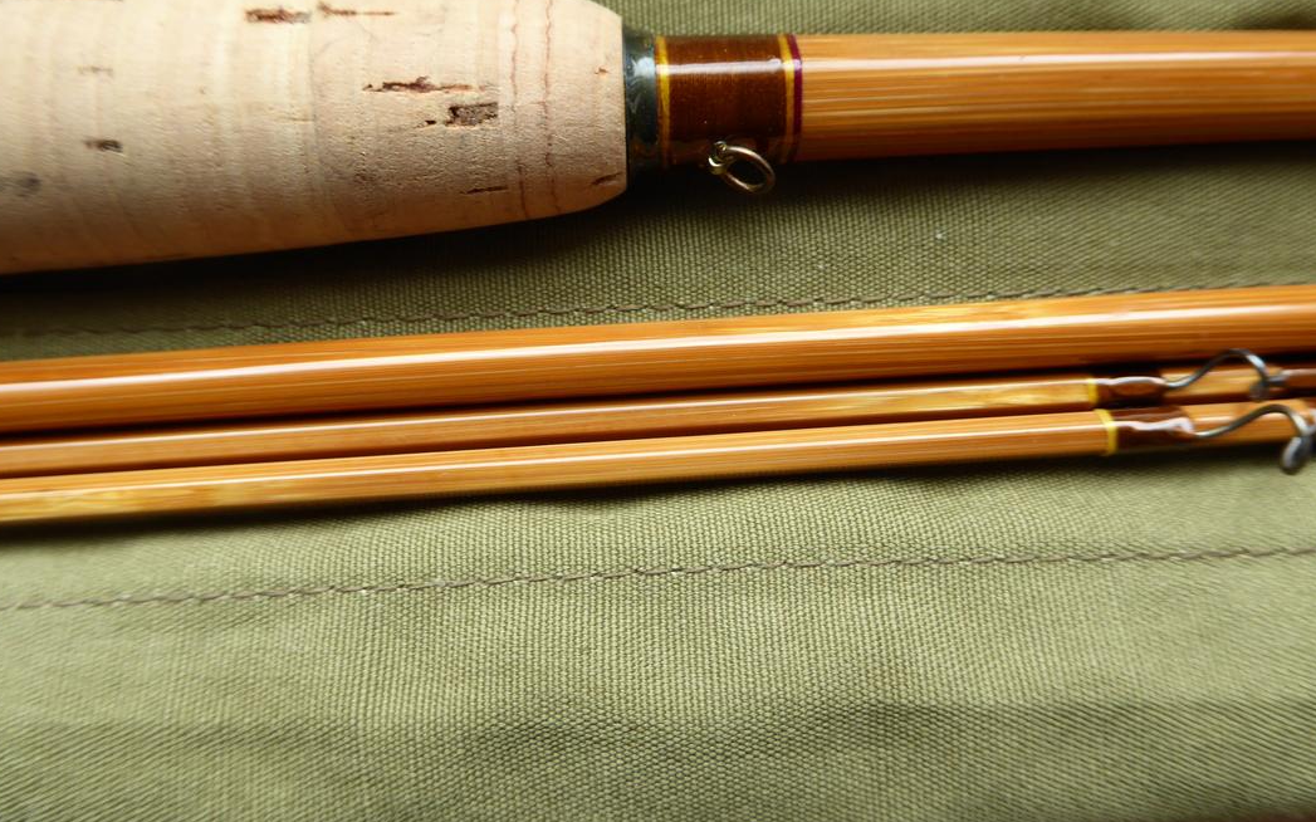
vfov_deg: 46.0
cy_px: 386
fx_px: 968
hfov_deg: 68.4
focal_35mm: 27
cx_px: 653
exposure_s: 1/80
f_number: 3.3
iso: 100
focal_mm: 4.3
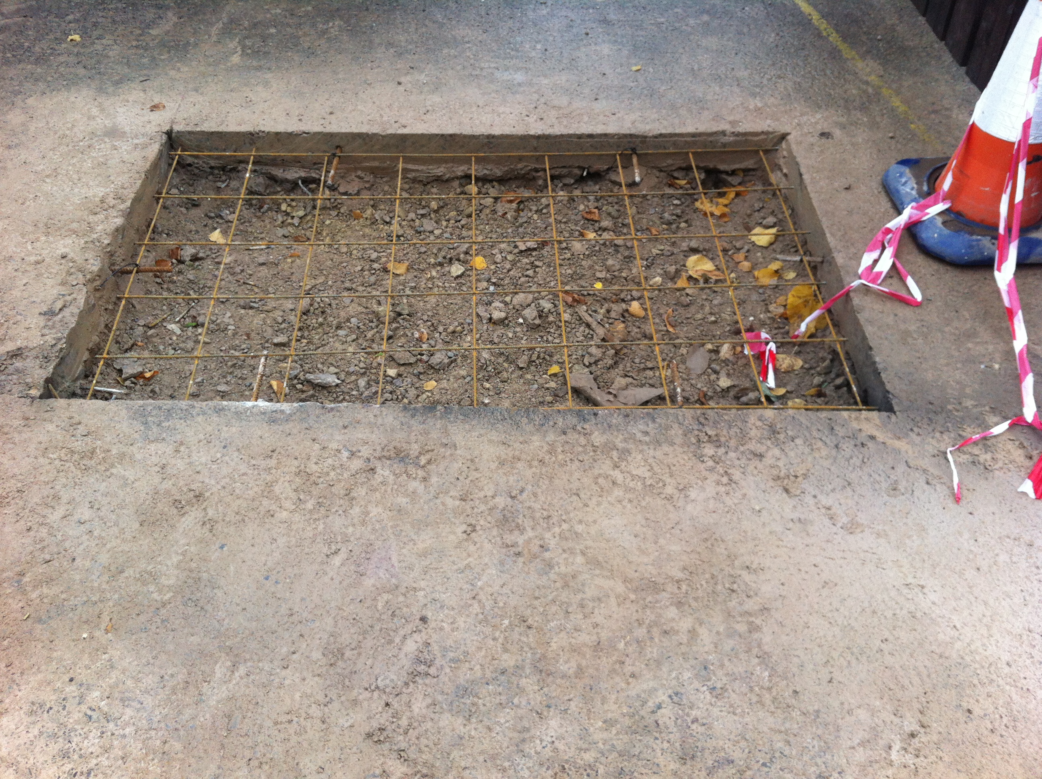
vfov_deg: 40.6
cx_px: 521
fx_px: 1052
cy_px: 390
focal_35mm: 35
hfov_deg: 52.7
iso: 80
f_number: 2.8
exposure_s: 1/297
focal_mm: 3.85
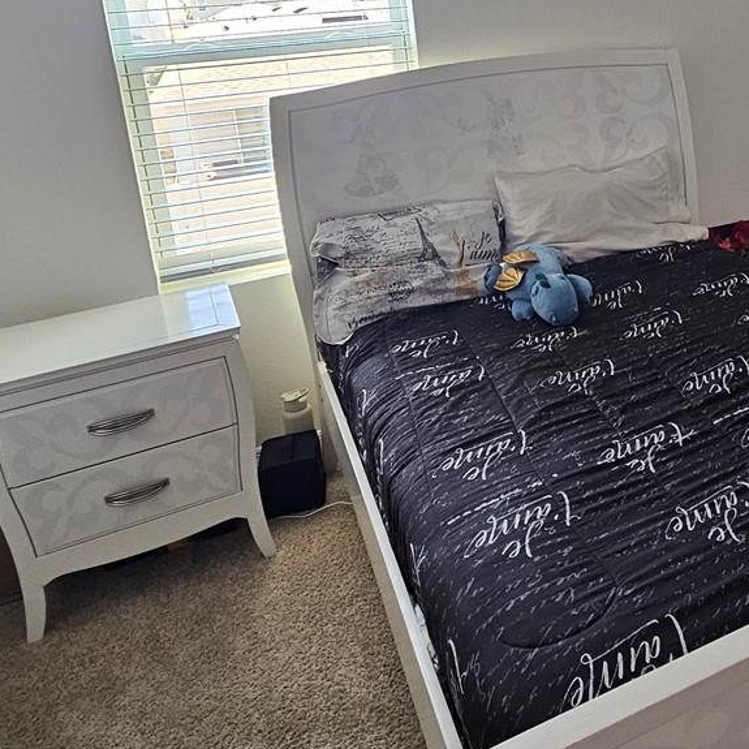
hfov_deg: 46.7
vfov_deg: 48.5
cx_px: 658
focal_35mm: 32
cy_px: 159
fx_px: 783
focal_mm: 2.2
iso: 200
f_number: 2.2
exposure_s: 1/60
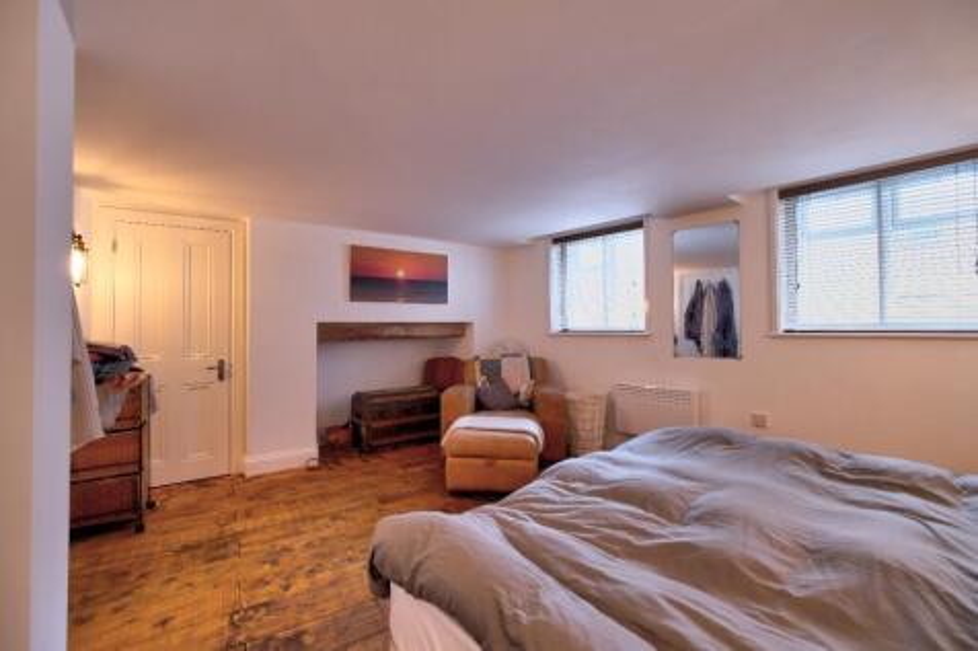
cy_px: 326
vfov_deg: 77.3
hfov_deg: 100.4
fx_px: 407
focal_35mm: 15
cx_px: 489
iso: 800
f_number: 4
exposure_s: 1/15
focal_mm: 10
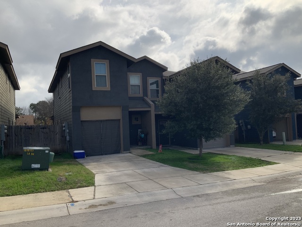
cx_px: 151
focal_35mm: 29
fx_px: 253
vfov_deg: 48.2
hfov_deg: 61.7
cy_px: 114
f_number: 1.8
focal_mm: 3
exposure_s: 1/3125
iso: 16
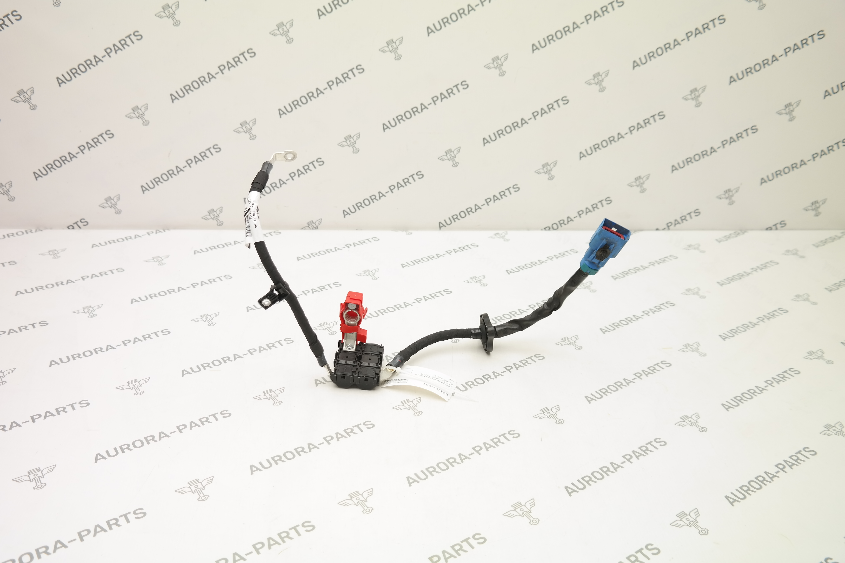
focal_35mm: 33
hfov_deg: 57.2
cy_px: 282
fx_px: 775
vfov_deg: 40.0
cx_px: 422
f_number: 4
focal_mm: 22
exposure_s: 1/80
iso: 200
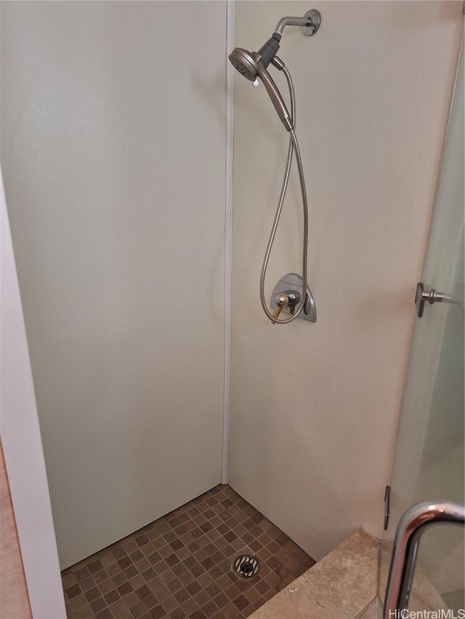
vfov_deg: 73.9
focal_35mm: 23
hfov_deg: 58.9
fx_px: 412
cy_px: 310
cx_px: 232
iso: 125
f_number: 1.8
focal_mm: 5.54
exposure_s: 1/40
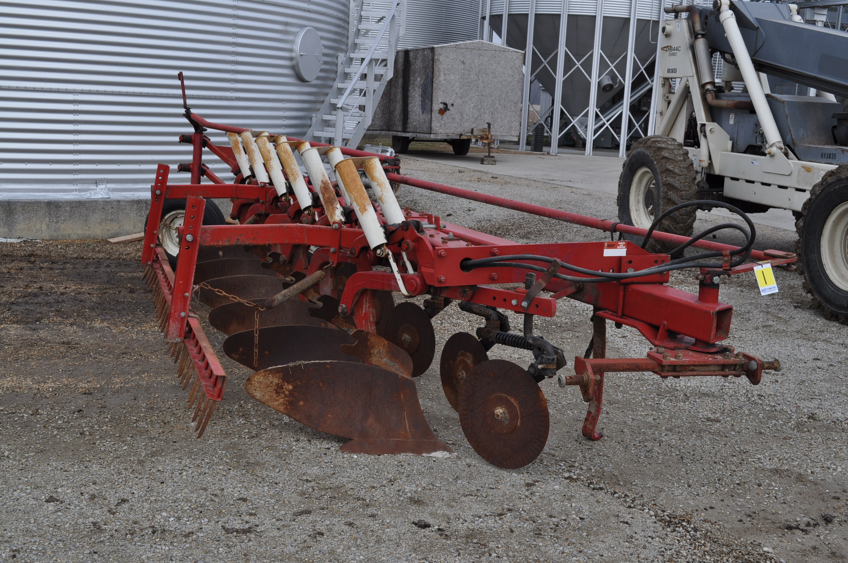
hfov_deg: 43.7
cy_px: 282
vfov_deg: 29.8
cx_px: 424
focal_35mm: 45
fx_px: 1059
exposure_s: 1/320
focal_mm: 30
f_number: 9
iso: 200
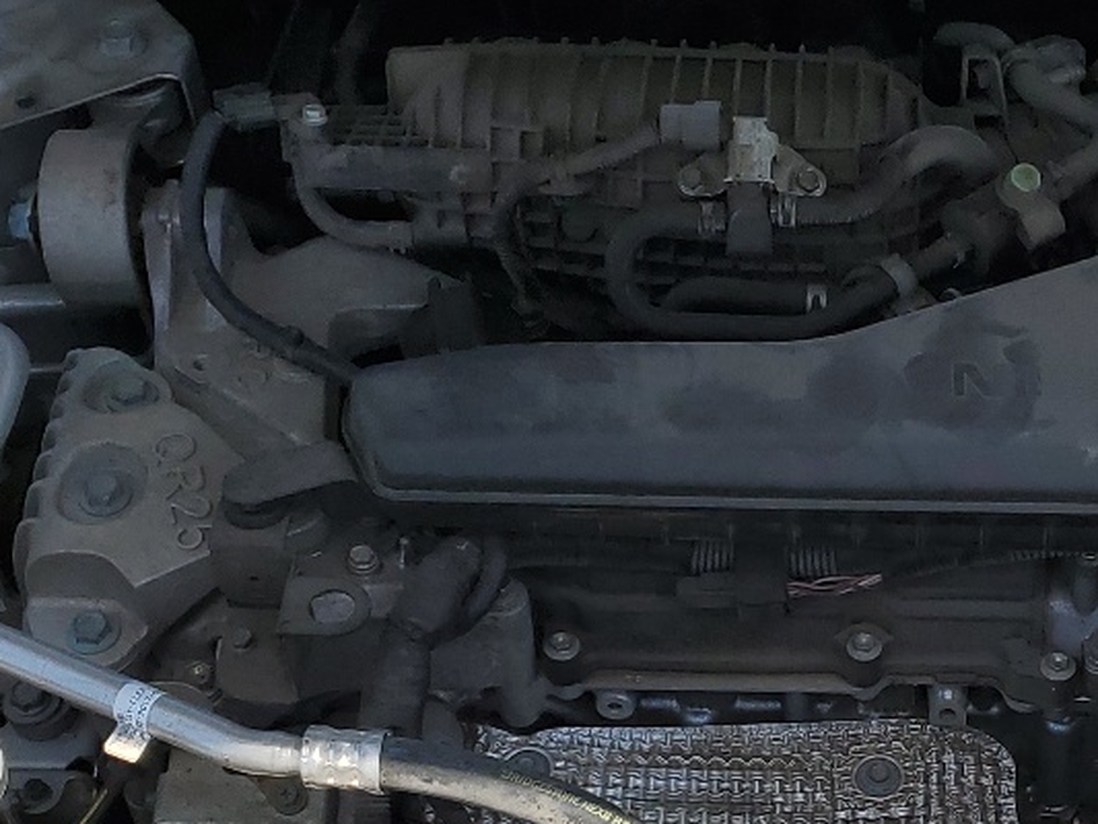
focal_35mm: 78
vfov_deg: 18.4
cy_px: 830
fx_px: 2475
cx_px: 950
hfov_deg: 24.4
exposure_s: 1/2500
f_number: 1.5
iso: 50
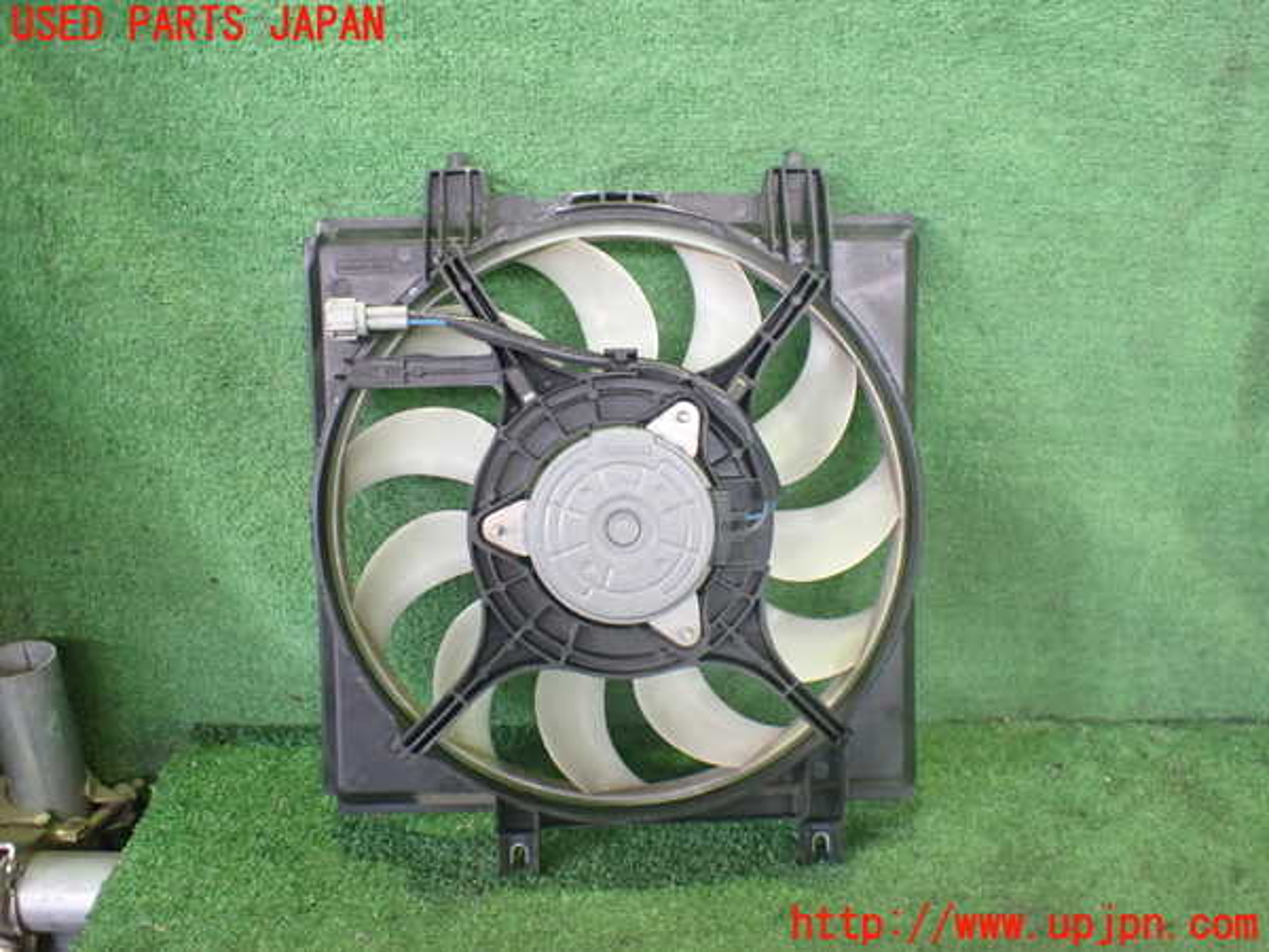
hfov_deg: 60.0
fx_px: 1100
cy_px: 476
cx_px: 634
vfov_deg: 46.8
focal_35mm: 30
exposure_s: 1/40
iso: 800
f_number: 2.3
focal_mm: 5.4
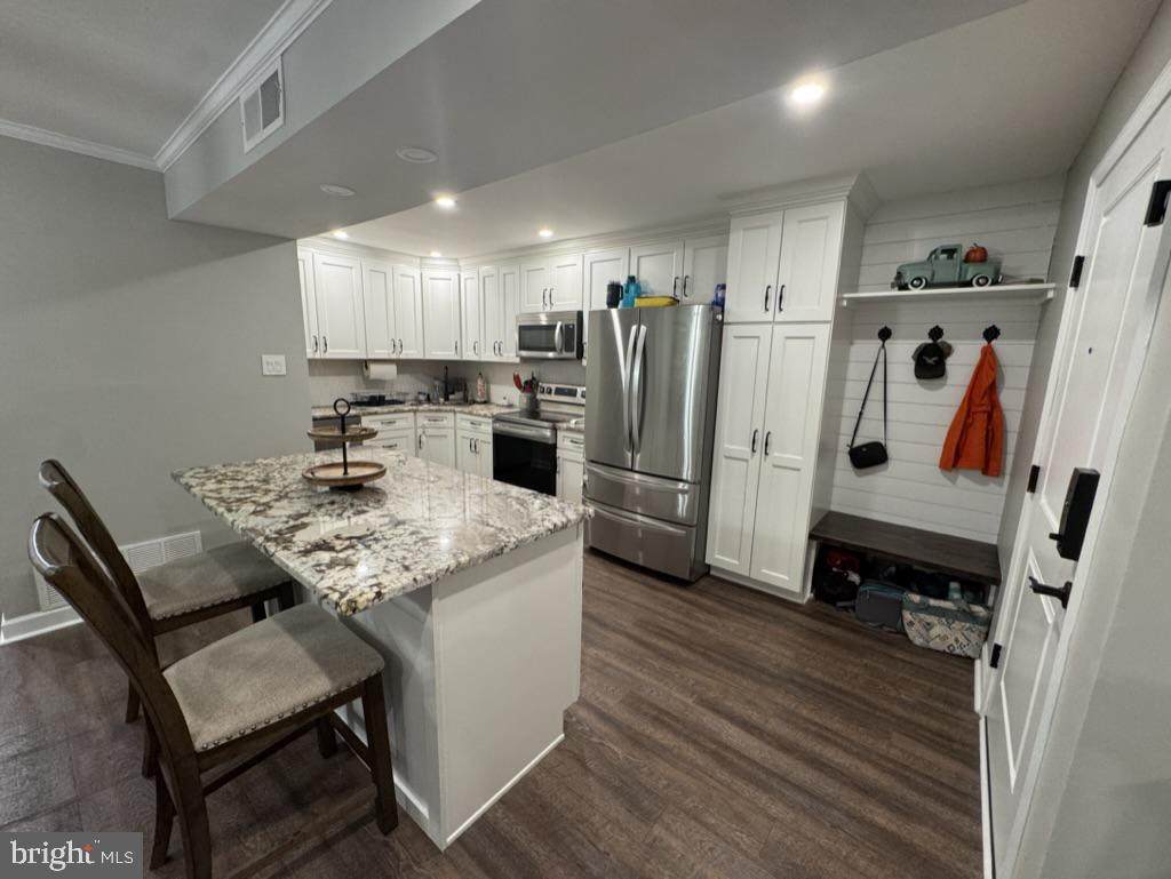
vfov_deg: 85.7
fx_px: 474
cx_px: 586
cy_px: 440
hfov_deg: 102.0
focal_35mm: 14
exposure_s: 1/60
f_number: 2.2
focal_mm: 2.22
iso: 200
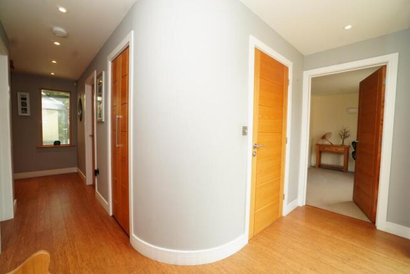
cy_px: 137
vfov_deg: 77.4
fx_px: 171
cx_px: 205
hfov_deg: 100.4
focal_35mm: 15
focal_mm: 10
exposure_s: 1/60
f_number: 10
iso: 640
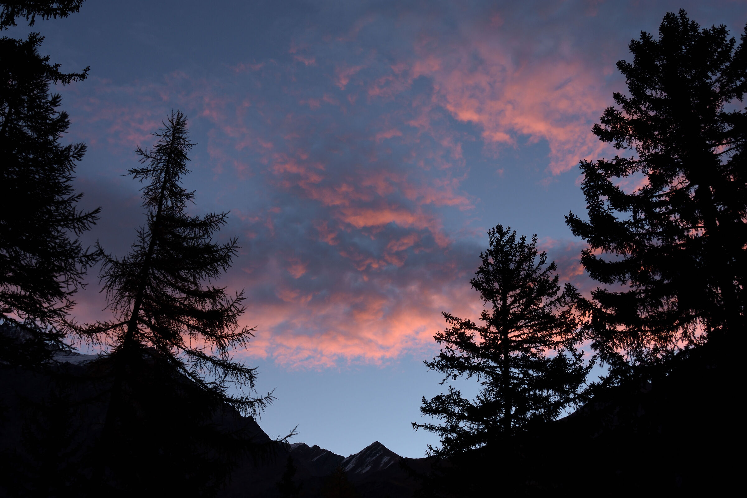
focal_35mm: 36
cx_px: 374
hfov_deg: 53.1
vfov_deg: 36.9
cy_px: 249
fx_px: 747
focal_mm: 24
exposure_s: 1/45
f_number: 8
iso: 140
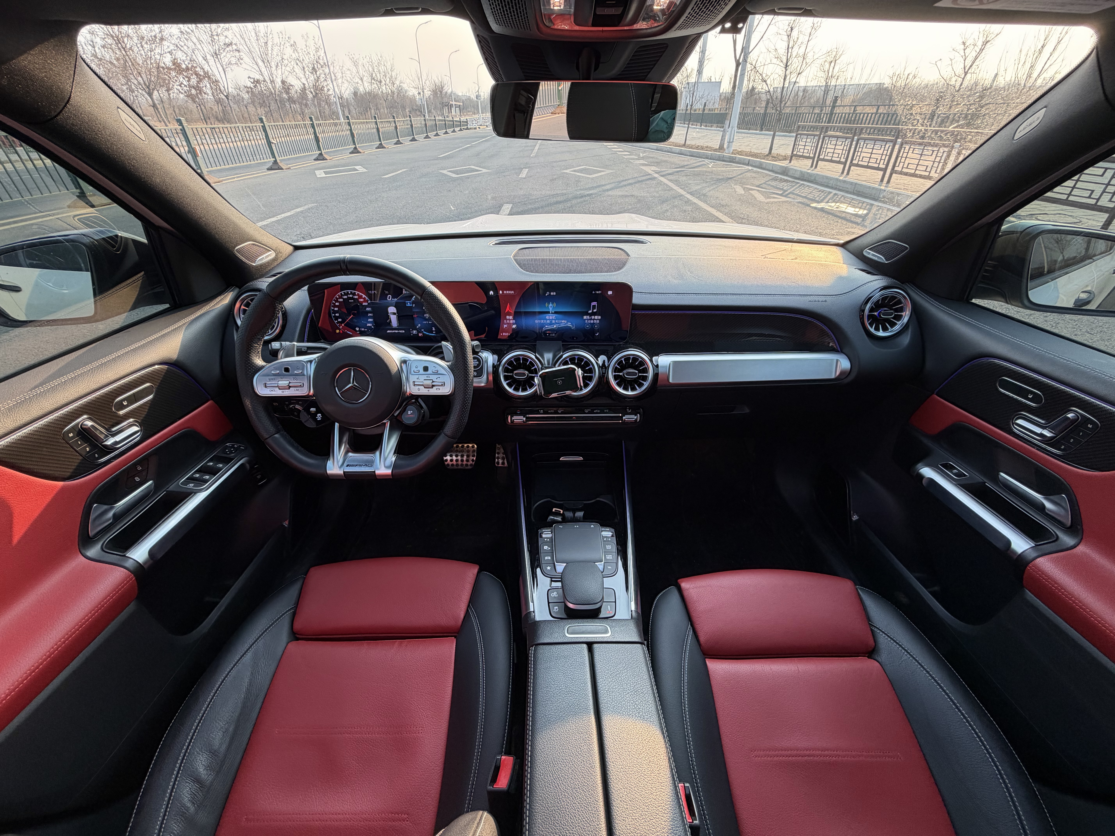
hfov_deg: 102.1
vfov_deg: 85.7
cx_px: 558
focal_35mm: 14
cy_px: 418
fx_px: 451
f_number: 2.2
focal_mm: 2.22
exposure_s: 1/121
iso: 64
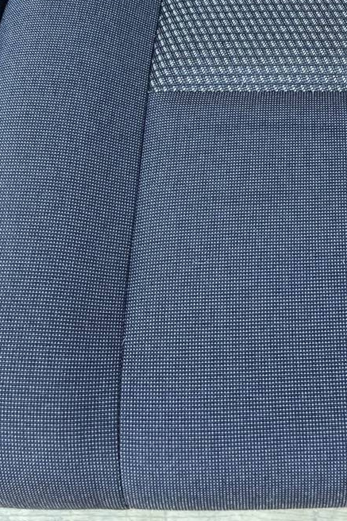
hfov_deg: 20.0
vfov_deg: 28.7
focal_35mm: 66
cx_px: 347
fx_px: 955
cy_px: 3
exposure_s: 1/122
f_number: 1.6
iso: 80
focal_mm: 5.1
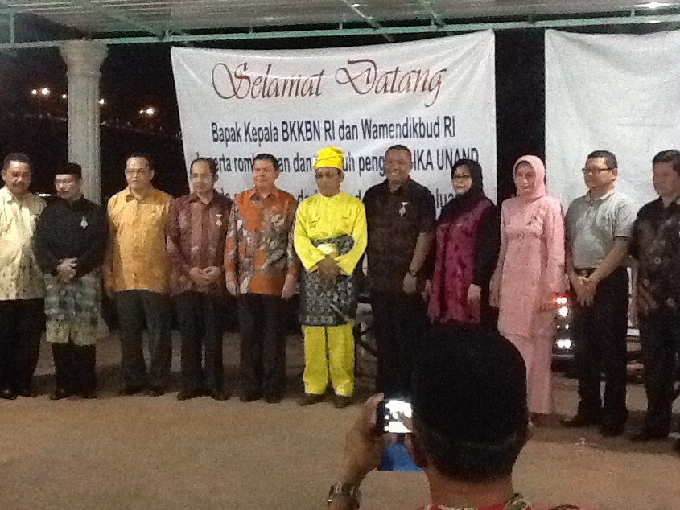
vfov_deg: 29.1
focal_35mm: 50
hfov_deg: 38.2
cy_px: 247
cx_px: 315
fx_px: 982
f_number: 2.4
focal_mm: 2.03
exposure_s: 1/15
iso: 640
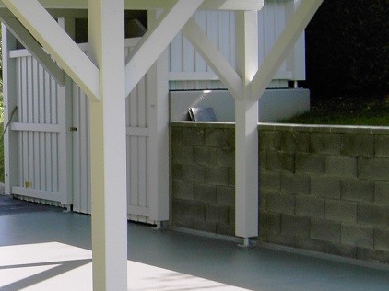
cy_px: 198
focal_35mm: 85
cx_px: -40
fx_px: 955
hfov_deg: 21.8
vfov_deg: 17.3
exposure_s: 1/160
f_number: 5.6
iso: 100
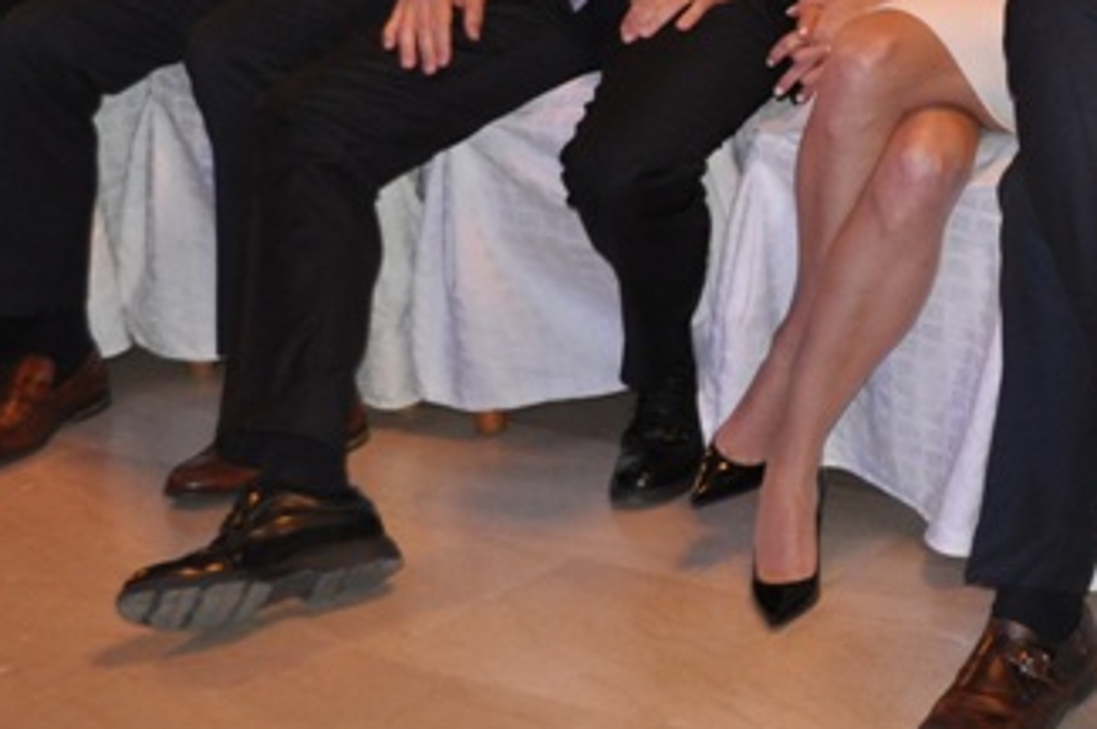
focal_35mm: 108
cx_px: 1310
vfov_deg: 12.4
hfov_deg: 18.0
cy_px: -155
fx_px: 3288
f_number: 4
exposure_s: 1/60
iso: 800
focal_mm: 26
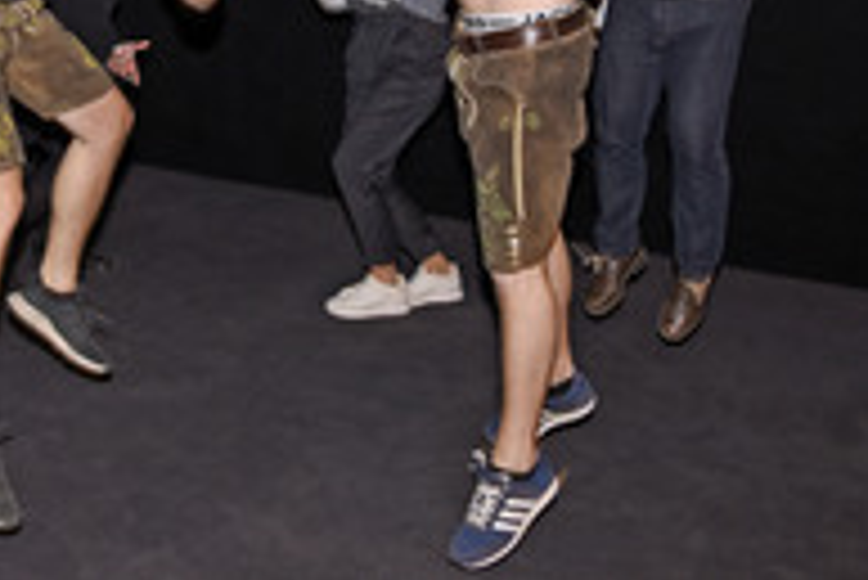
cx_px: 182
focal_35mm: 56
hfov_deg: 34.6
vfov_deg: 22.6
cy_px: -85
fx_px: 1351
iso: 1000
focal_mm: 24
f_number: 4.5
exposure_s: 1/60
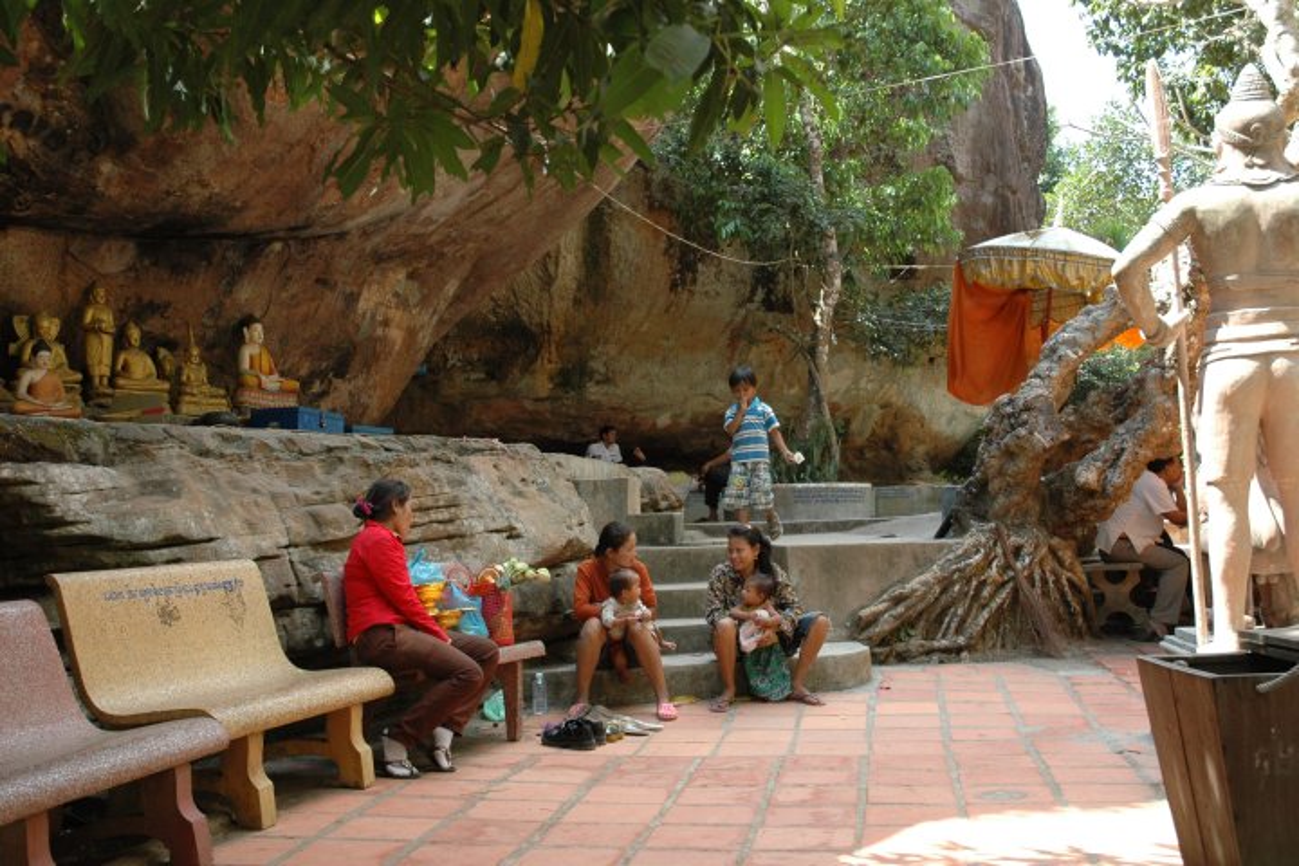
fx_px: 1461
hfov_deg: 47.9
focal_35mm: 40
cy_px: 433
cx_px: 650
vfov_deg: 33.0
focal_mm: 27
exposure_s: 1/160
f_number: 6.3
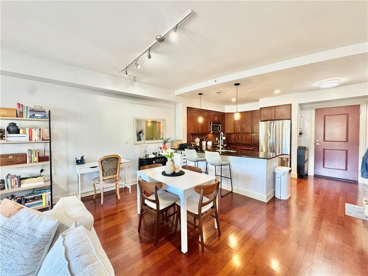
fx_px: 149
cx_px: 184
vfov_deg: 85.7
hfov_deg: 102.1
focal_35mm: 14
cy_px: 138
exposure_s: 1/60
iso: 200
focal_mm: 2.22
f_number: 2.2
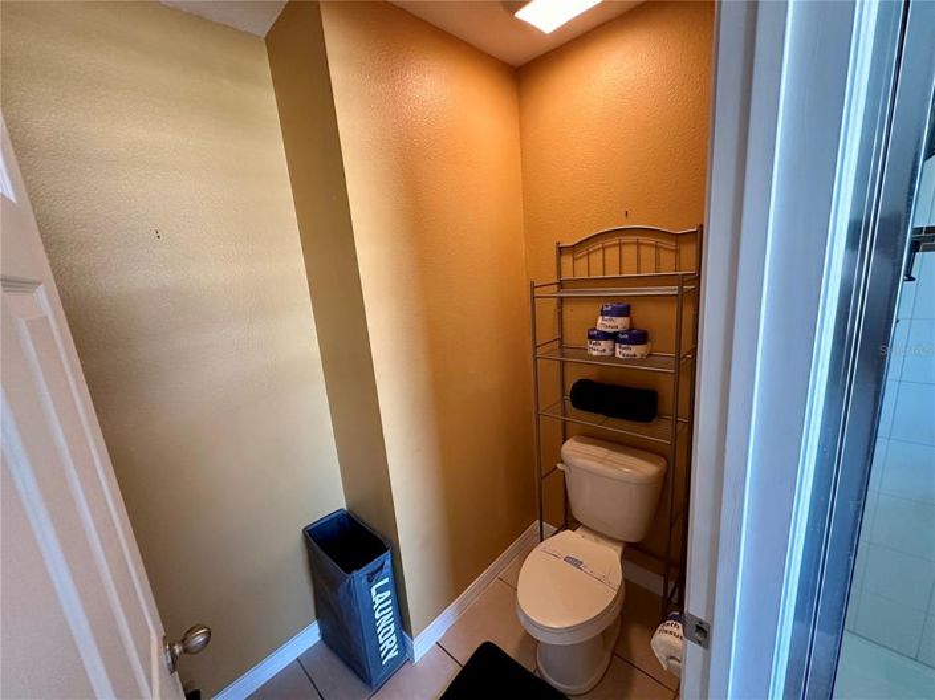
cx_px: 468
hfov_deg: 102.1
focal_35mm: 14
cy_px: 350
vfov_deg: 85.6
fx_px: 378
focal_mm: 2.22
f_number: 2.2
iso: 400
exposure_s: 1/60
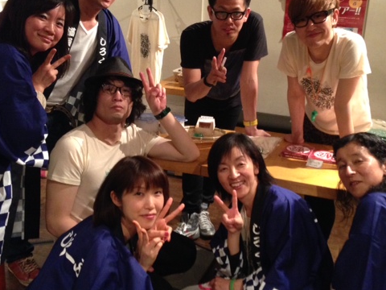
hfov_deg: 42.9
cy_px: 111
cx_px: 200
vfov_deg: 32.7
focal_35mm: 44
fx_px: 491
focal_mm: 4.12
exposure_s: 1/15
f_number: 2.4
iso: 400
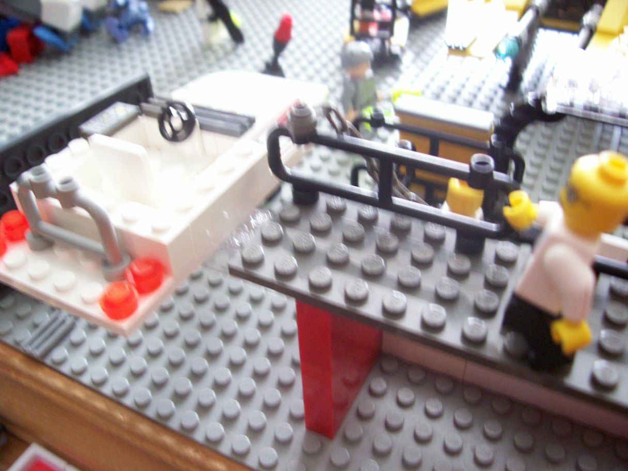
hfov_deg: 54.0
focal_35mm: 34
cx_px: 314
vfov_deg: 41.8
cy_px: 236
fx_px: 617
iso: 160
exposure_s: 1/15.5
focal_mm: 5.6
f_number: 2.7
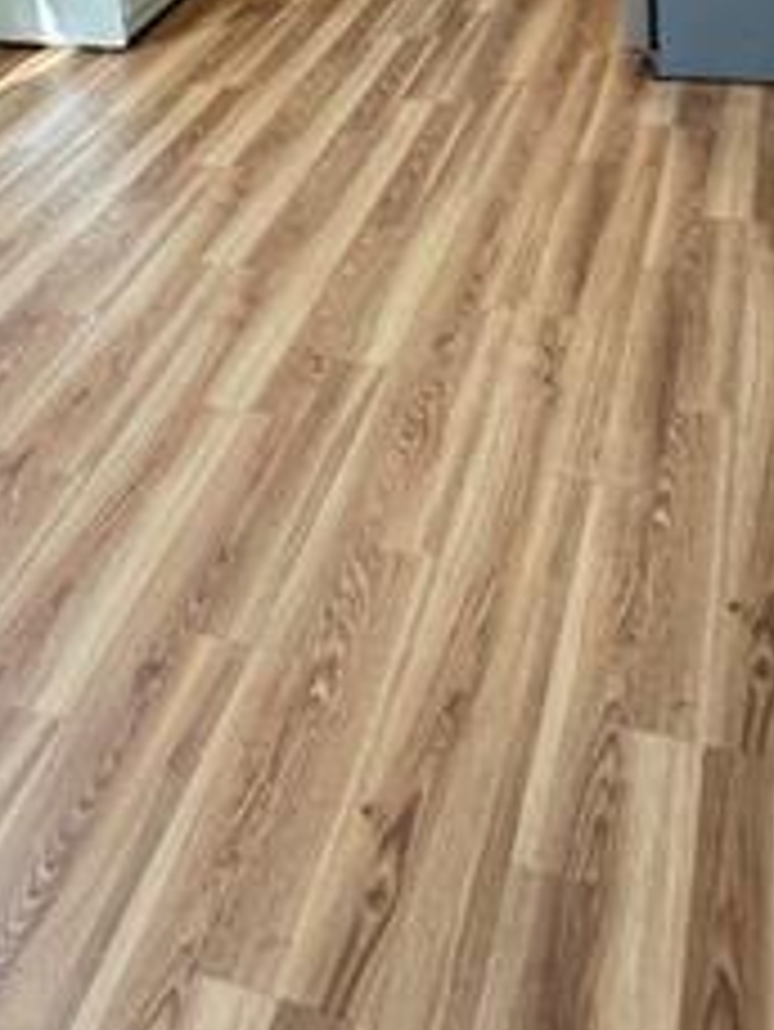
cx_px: 346
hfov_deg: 30.9
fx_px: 1400
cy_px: -193
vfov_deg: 33.3
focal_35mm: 47
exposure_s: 1/60
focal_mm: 2.22
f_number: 2.2
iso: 200
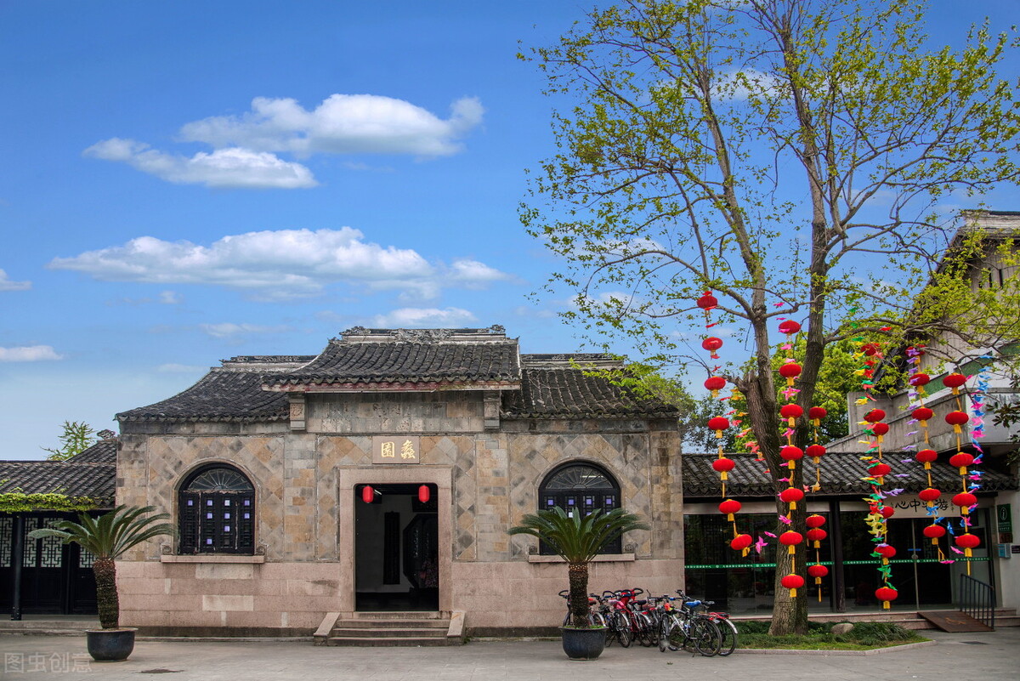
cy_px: 340
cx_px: 510
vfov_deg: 53.2
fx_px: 680
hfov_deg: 73.7
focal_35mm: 24
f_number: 4.5
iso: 250
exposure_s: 1/640
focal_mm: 24
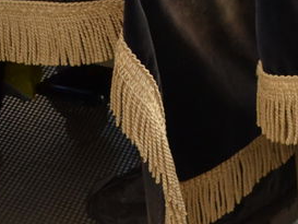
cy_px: -219
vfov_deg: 10.3
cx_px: 573
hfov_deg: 13.1
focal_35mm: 133
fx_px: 1145
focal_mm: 18
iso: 400
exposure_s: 1/80
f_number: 4.5
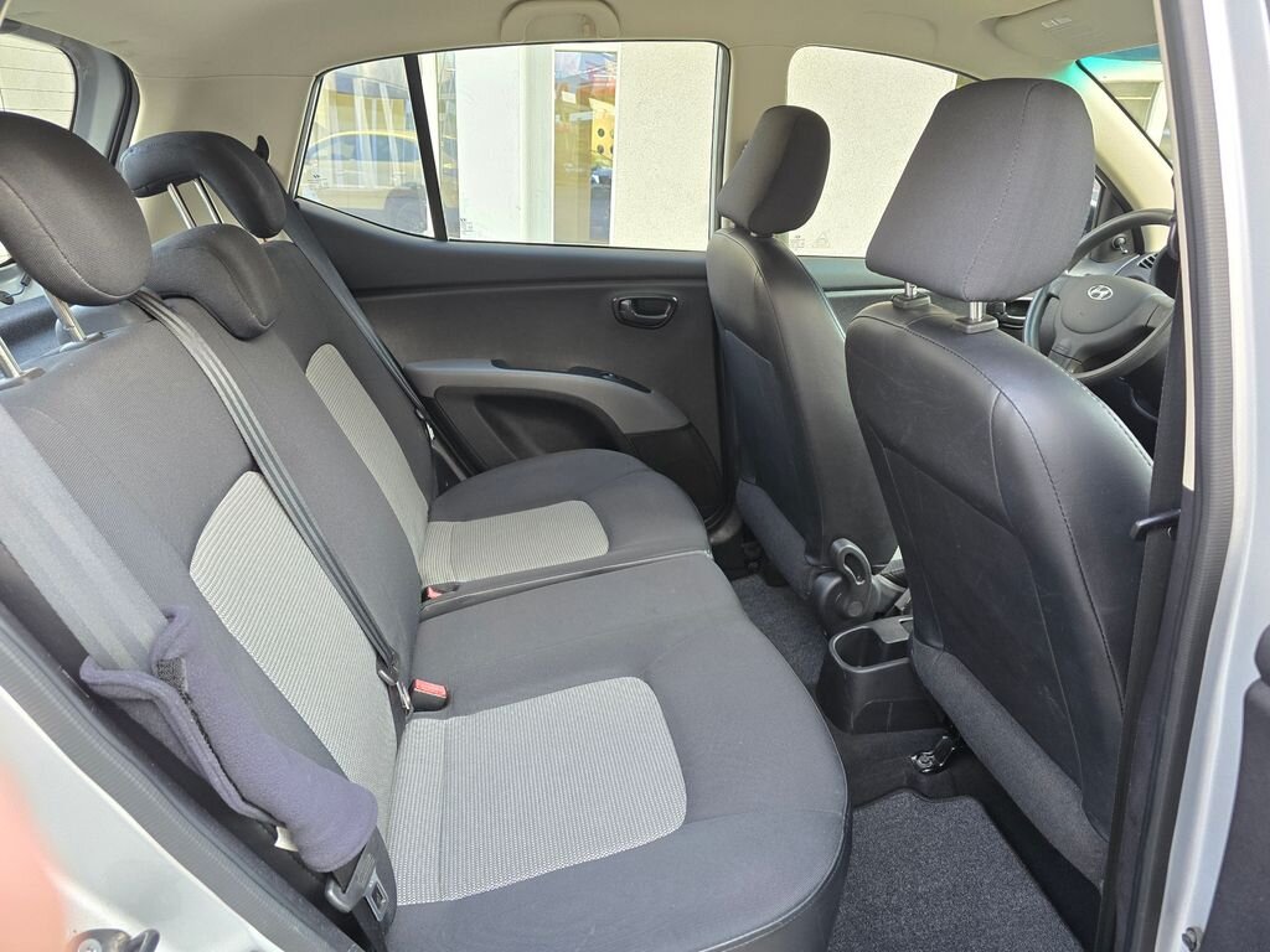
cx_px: 635
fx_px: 844
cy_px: 476
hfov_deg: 73.9
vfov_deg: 58.9
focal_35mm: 23
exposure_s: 1/100
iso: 320
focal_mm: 6.3
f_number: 1.7
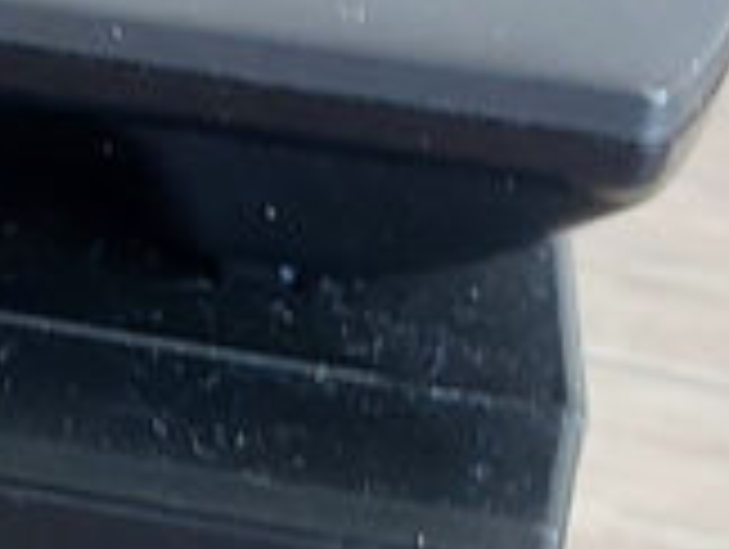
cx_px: -846
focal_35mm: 142
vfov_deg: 10.4
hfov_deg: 12.0
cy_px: -50
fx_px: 2995
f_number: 1.8
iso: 160
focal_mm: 5.23
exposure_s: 1/24
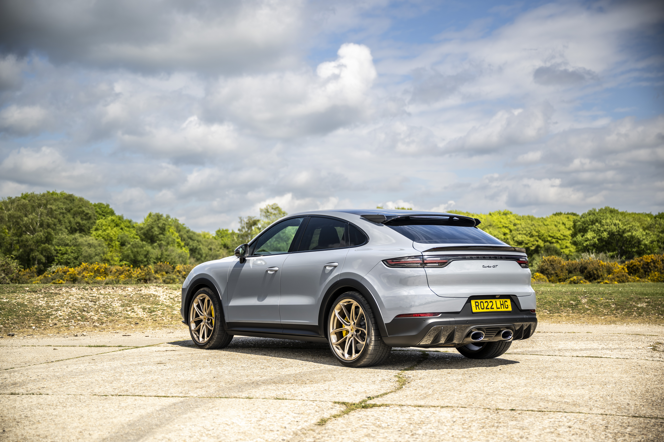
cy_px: 221
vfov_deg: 26.0
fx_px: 959
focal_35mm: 52
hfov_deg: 38.2
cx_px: 332
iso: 50
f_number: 2.8
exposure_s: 1/320
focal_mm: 52
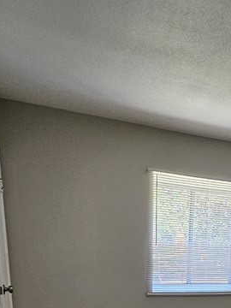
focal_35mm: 37
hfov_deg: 36.2
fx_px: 329
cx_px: 210
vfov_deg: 42.0
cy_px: 322
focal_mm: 1.74
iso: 125
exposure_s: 1/60
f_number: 2.2
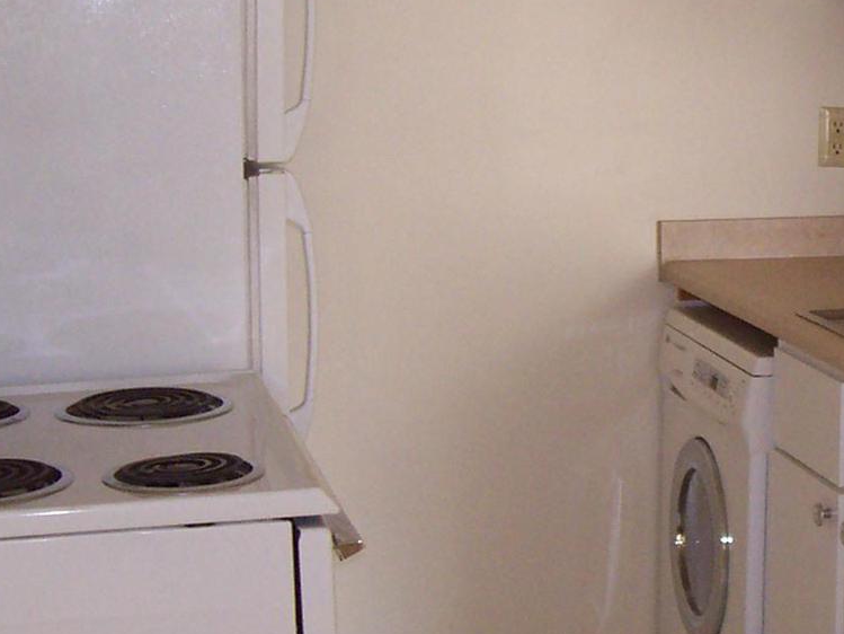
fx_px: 2268
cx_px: 764
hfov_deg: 20.6
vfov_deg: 15.9
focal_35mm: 93
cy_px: 244
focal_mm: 5.6
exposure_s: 1/64
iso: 160
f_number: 2.7
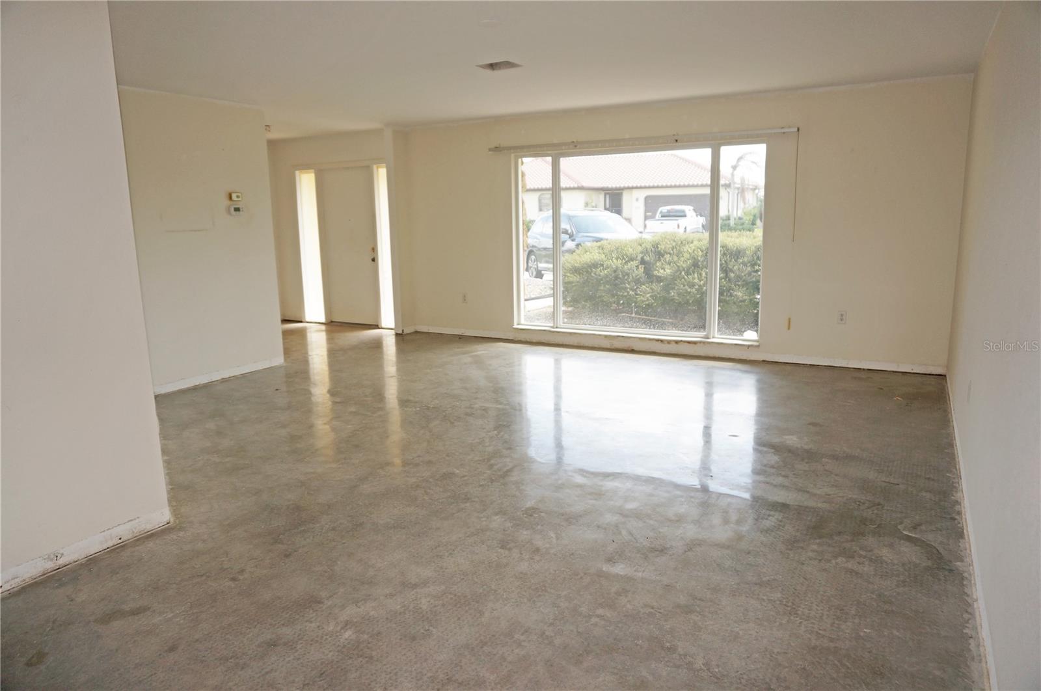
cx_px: 520
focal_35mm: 24
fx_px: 693
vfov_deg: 53.0
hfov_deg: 73.8
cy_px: 346
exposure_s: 1/160
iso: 125
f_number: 4
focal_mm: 16
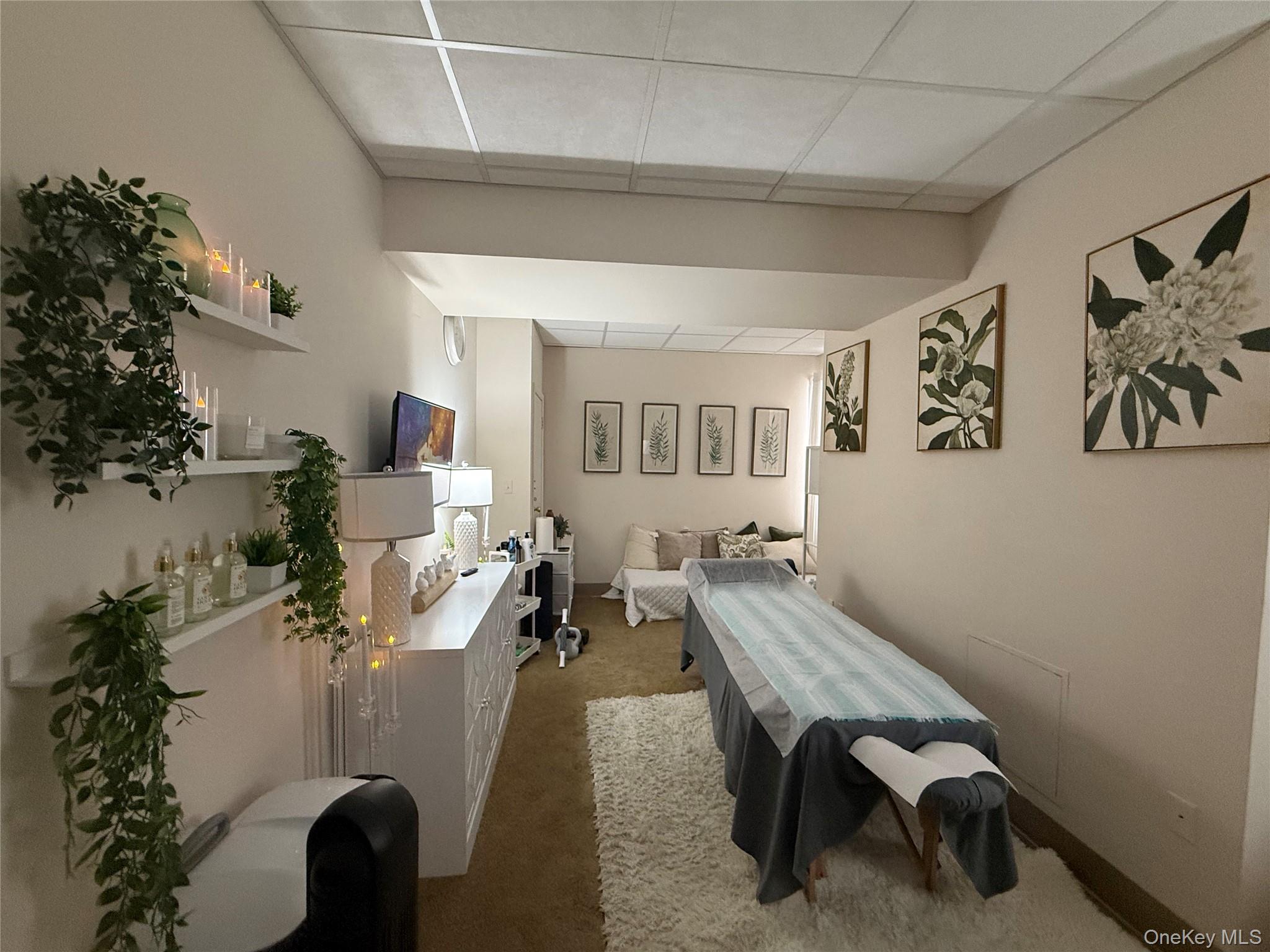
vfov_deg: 85.7
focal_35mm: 14
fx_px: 514
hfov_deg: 102.1
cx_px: 635
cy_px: 476
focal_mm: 2.22
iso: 500
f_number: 2.2
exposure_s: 1/60
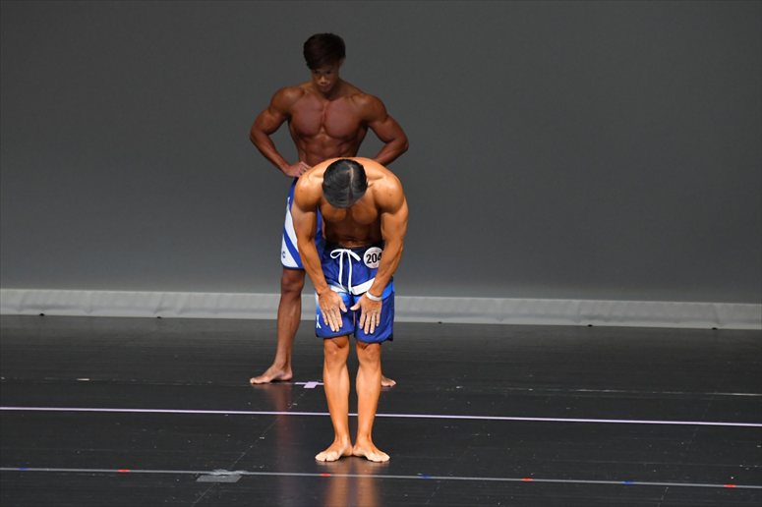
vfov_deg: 4.4
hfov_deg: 6.5
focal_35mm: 315
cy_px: 254
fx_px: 6664
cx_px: 381
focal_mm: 210
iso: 4000
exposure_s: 1/400
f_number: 5.6
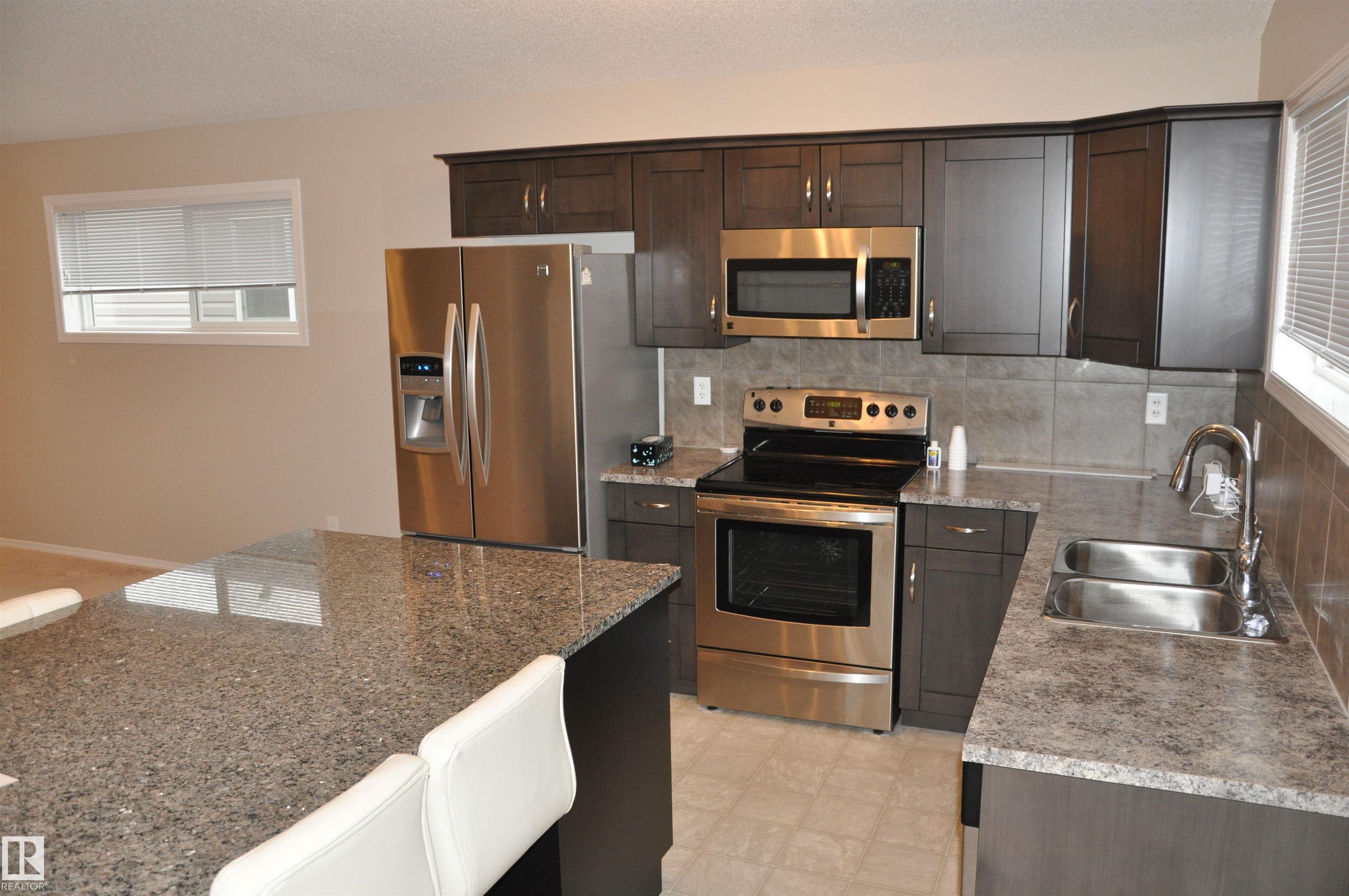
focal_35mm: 27
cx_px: 674
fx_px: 1010
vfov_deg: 47.8
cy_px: 448
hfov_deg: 67.4
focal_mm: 18
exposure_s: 1/60
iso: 800
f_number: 3.5
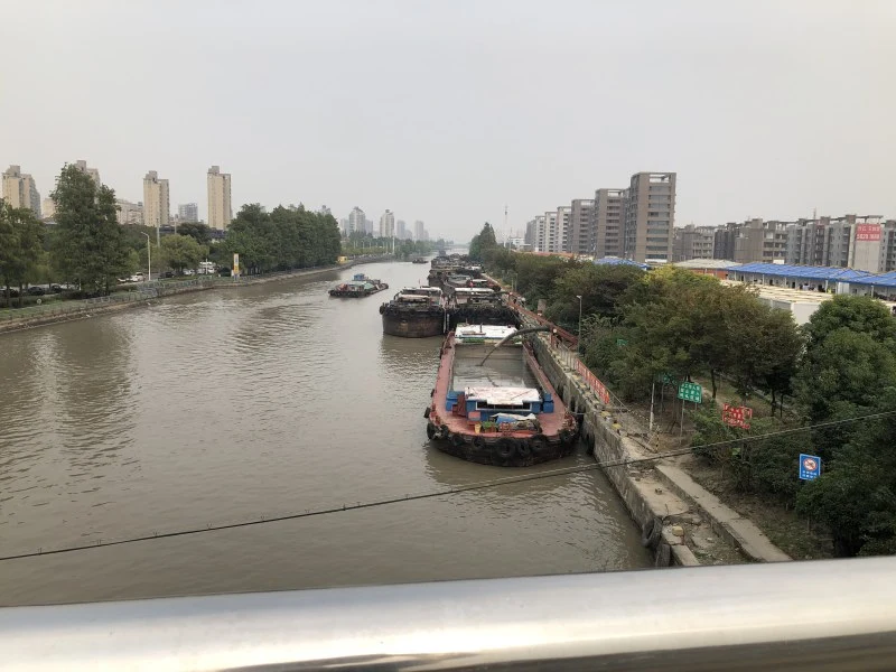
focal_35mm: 28
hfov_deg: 63.4
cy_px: 336
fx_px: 725
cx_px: 448
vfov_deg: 49.7
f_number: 1.8
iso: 20
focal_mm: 4
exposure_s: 1/979
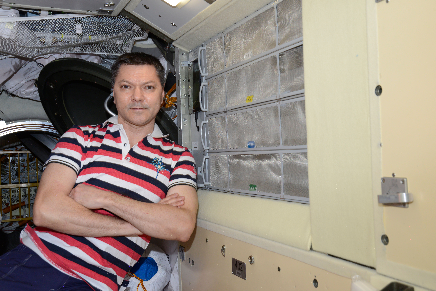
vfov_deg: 31.9
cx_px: 218
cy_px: 146
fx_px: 509
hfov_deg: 46.4
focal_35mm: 42
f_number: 11
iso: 400
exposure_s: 1/60
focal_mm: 42
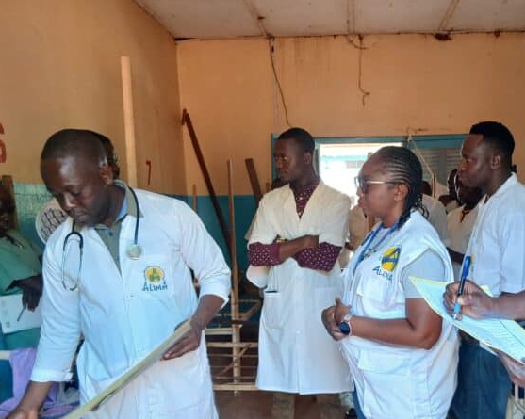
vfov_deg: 41.8
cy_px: 268
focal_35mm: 35
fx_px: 544
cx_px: 356
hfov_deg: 50.5
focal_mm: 3.98
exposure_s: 1/33.3
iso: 200
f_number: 1.8
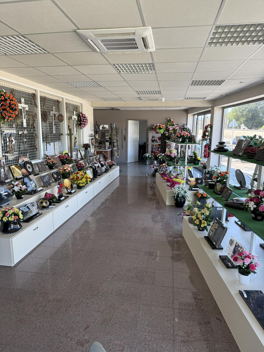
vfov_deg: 71.6
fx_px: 244
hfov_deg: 56.8
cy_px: 176
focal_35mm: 24
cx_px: 132
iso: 100
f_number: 1.78
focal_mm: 6.76
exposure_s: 1/251
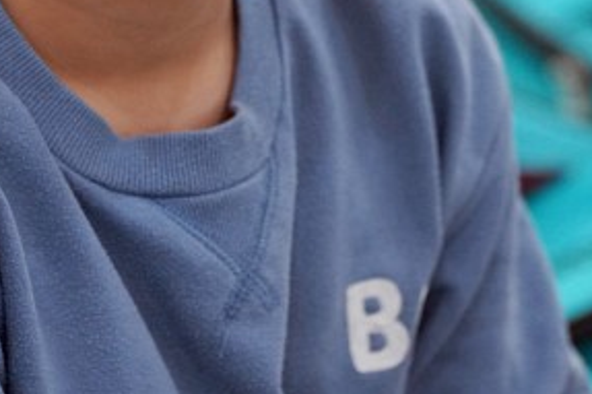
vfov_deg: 2.2
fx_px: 10321
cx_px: 204
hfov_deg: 3.3
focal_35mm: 628
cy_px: -198
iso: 2000
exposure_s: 1/250
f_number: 4
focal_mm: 200
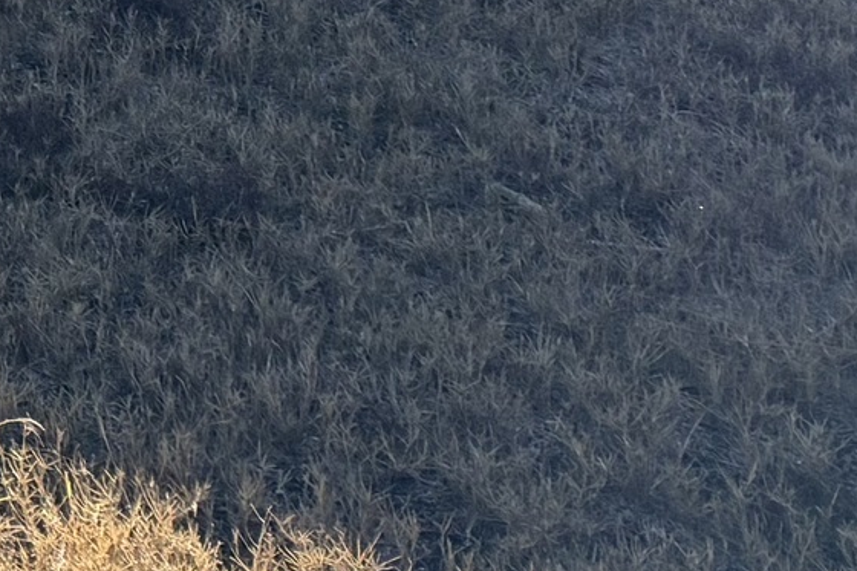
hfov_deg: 11.6
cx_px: -1364
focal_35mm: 137
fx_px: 3260
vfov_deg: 8.5
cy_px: -1075
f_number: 1.78
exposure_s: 1/2110
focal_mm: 6.76
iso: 100
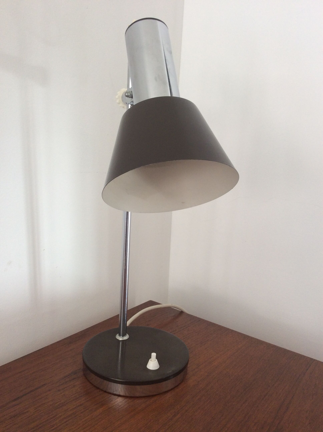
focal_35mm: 32
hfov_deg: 44.1
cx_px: 162
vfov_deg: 56.9
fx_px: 399
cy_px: 216
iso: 50
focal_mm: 3.3
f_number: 2.4
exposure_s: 1/25
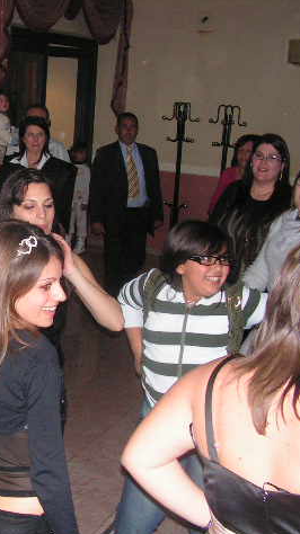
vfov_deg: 39.2
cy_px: 268
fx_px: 751
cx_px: -8
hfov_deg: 21.7
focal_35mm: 53
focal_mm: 6
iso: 200
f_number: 3.2
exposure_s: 1/40
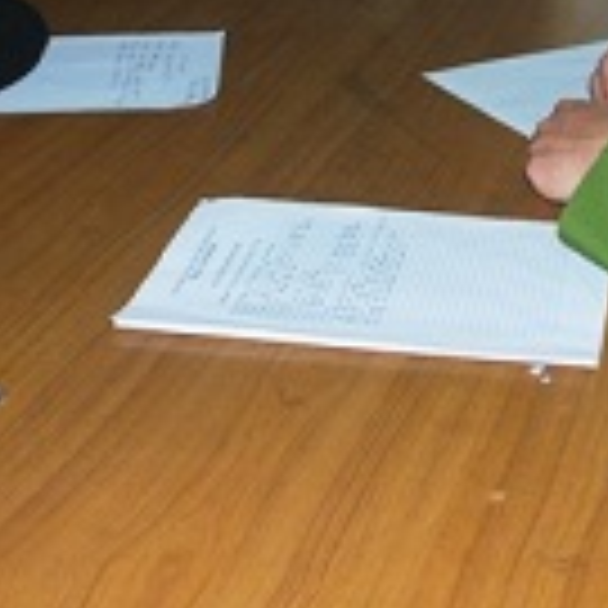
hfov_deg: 19.1
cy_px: 88
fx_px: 1808
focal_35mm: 91
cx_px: 351
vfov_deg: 18.8
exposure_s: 1/60
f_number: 3.8
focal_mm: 20
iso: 200
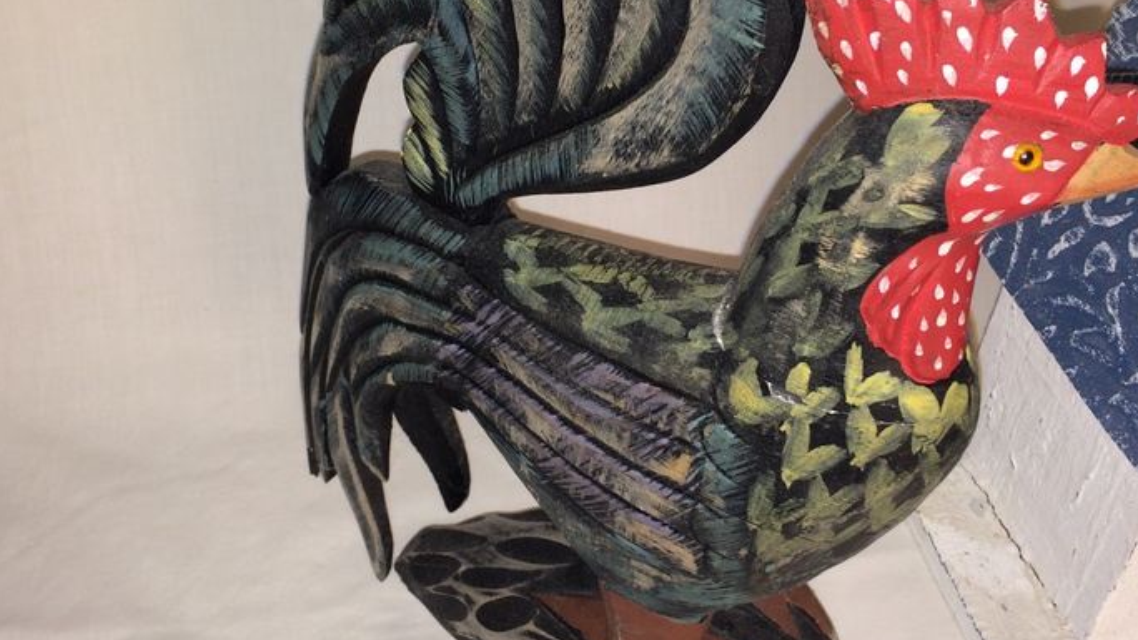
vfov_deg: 27.6
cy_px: 234
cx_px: 582
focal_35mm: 43
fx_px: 1298
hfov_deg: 47.3
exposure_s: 1/42
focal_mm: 4.12
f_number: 2.2
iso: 32
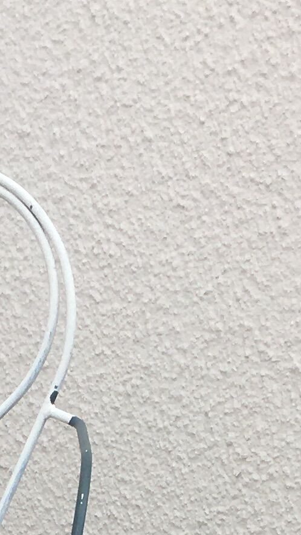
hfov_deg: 8.4
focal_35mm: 144
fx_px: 2043
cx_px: 5
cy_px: 957
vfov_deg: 13.4
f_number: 2.2
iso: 25
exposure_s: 1/358
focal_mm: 4.15
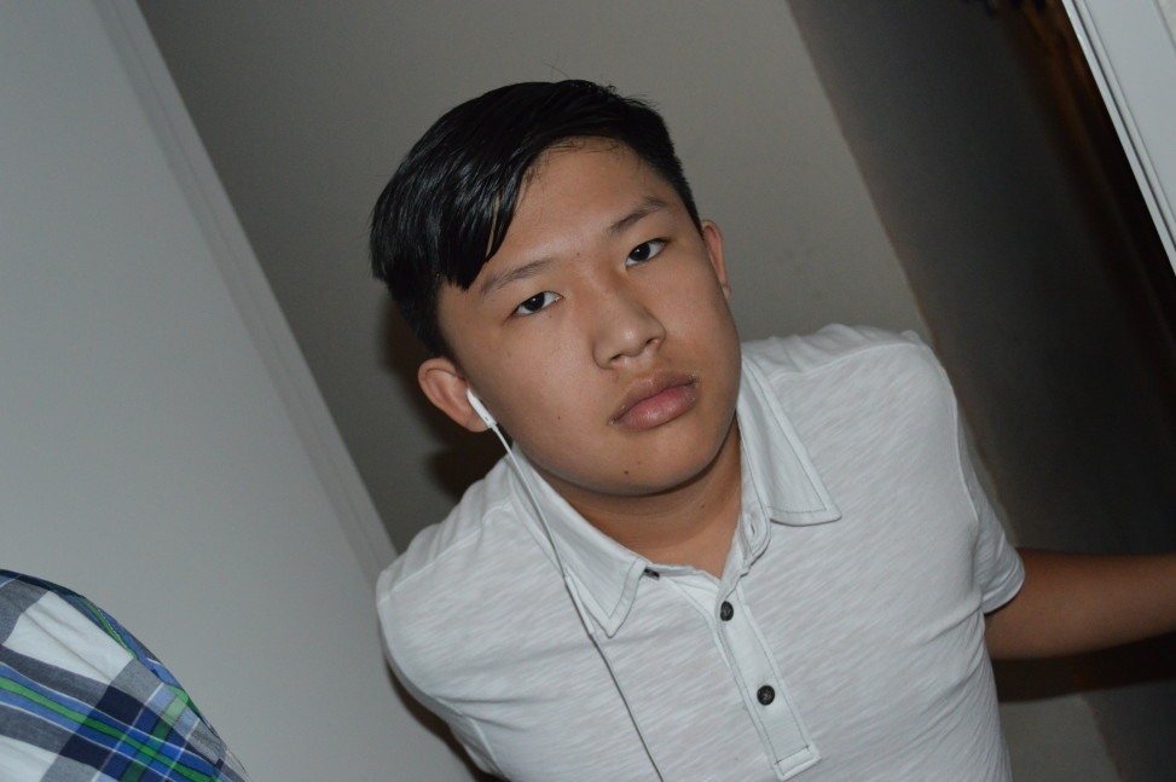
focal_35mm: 45
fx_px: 1469
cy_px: 391
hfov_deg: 43.6
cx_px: 588
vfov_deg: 29.8
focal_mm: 30
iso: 1600
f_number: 4.5
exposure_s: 1/160
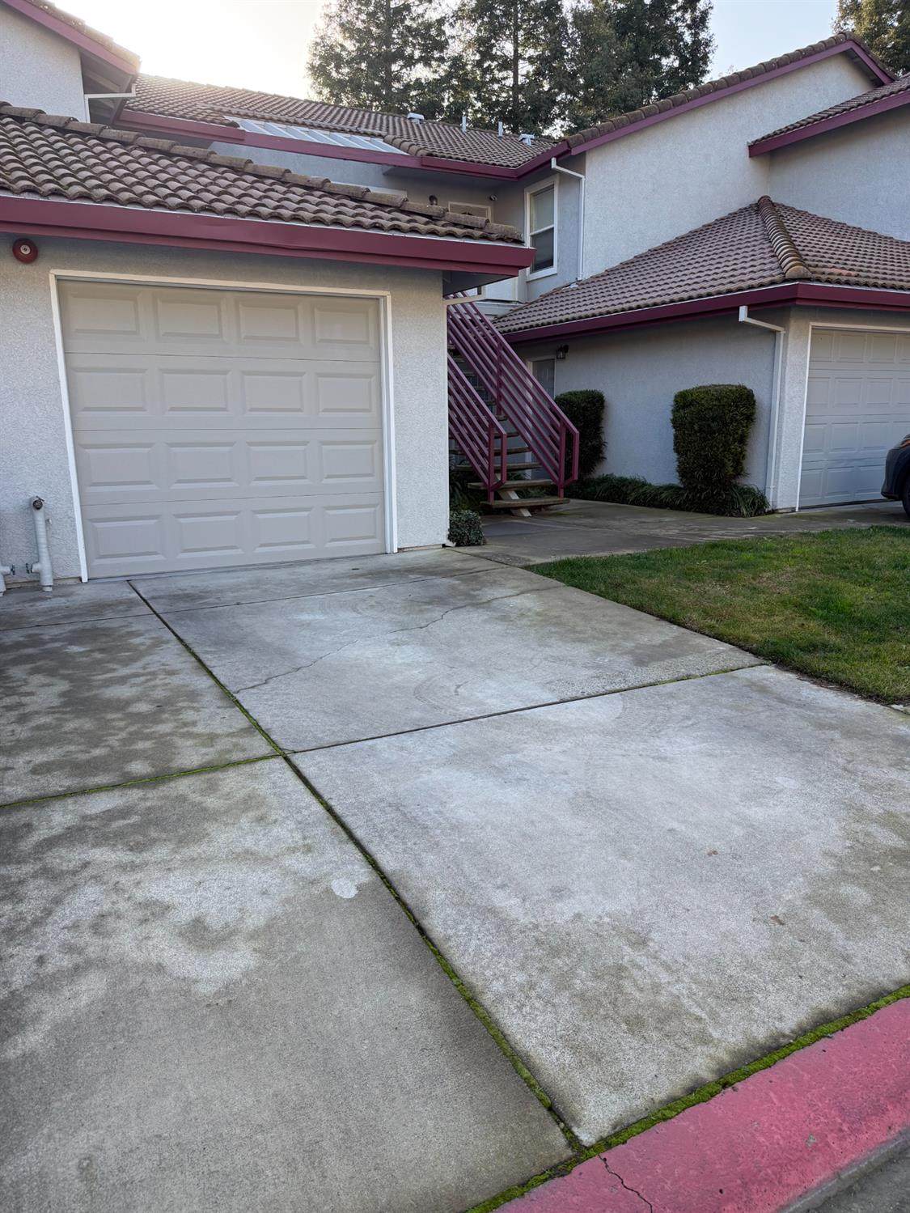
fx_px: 841
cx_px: 455
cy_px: 606
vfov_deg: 71.6
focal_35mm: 24
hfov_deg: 56.8
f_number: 1.78
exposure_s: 1/813
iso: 100
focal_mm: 6.76
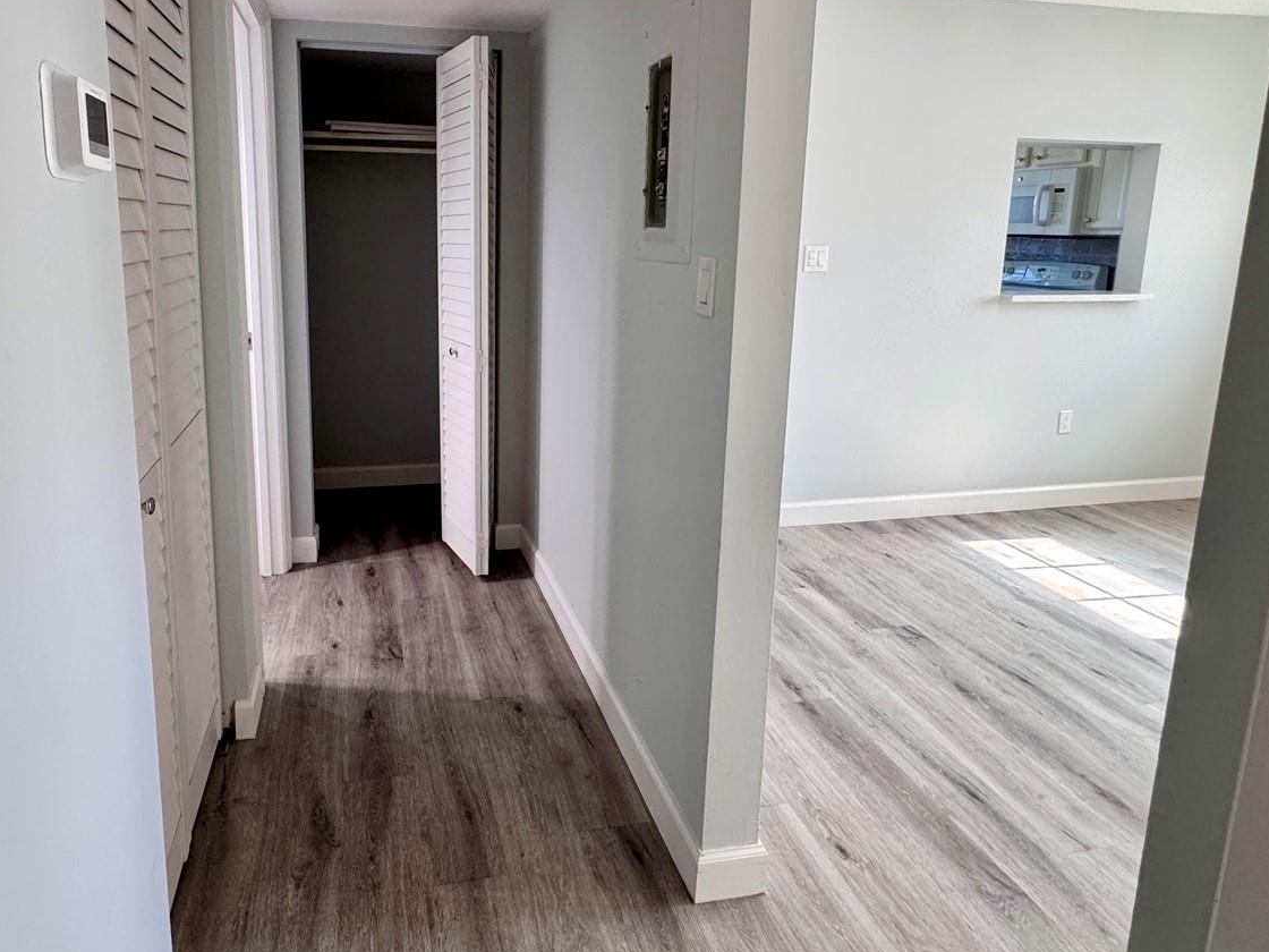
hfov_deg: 80.6
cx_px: 497
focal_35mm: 20
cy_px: 341
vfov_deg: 64.7
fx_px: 733
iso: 250
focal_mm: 2.22
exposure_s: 1/120
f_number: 2.2
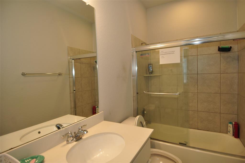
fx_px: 122
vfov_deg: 67.2
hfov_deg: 90.1
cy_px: 82
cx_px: 122
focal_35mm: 18
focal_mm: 12
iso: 400
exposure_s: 1/60
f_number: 4
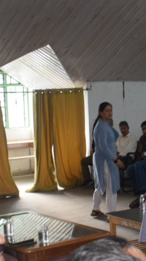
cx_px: 169
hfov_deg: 14.5
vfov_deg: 26.1
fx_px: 558
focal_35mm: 81
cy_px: 172
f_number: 4
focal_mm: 18
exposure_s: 1/60
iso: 800
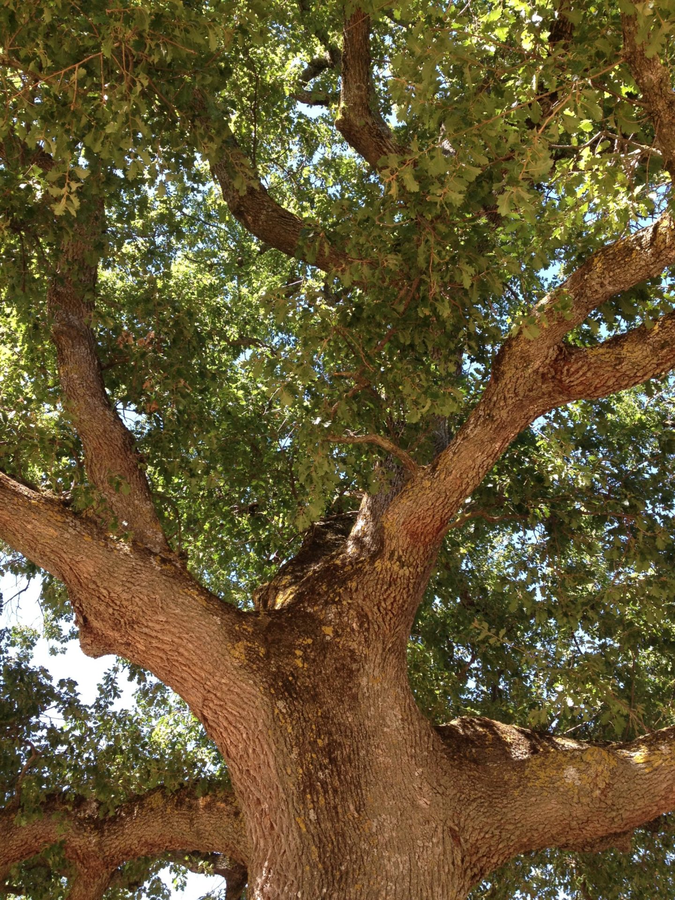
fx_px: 910
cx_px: 338
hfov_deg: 40.7
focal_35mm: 35
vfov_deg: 52.6
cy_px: 450
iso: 50
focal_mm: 4.28
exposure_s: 1/155
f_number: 2.4
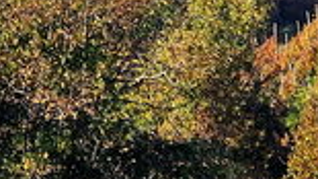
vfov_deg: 2.8
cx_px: -82
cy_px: -193
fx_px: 3582
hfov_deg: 5.1
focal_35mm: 425
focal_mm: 70.2
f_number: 5.3
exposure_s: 1/280
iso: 320
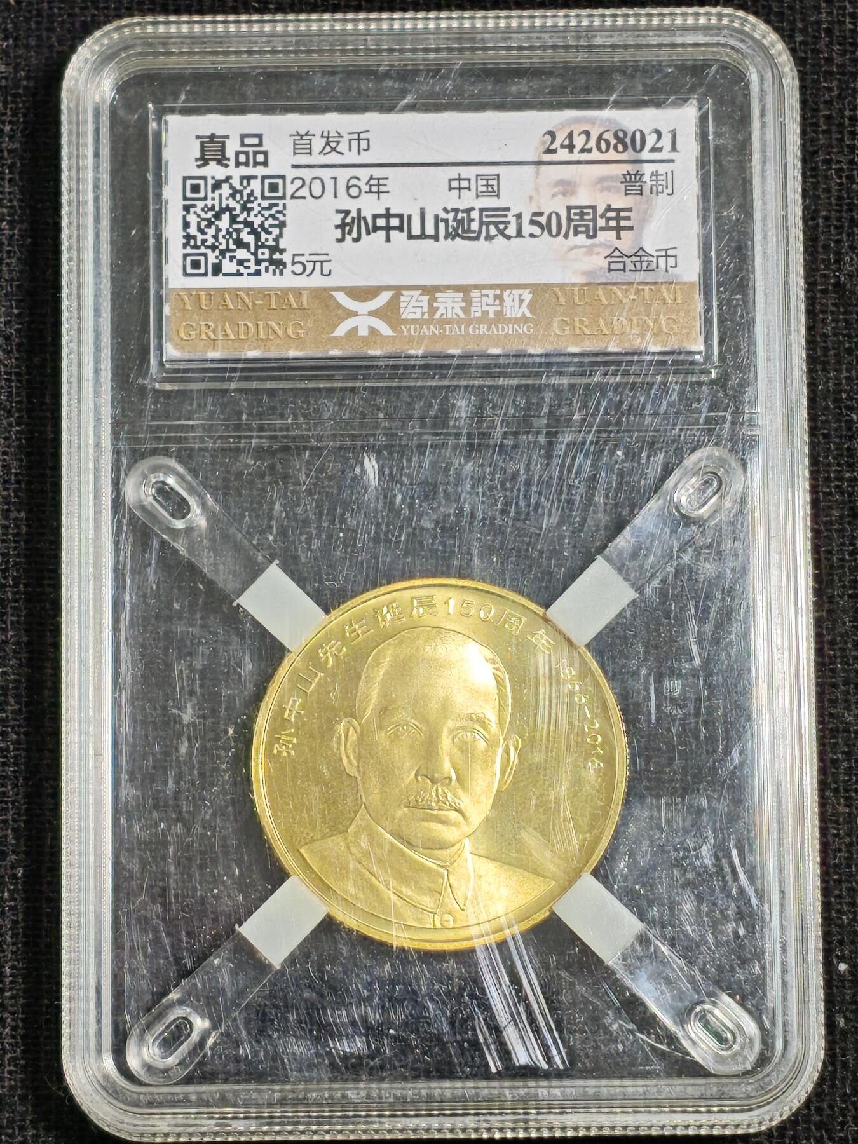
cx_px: 429
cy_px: 572
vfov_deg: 16.4
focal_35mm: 120
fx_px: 3966
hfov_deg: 12.3
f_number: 1.5
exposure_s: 1/860
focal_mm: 4.94
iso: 50
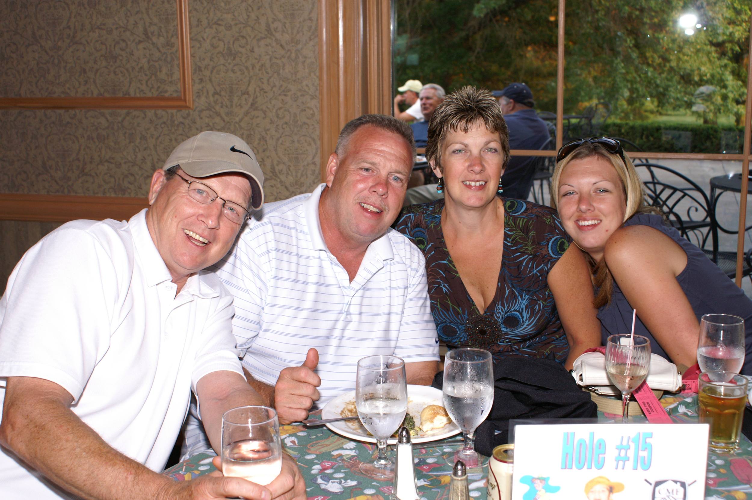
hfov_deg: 43.6
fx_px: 939
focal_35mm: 45
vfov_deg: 29.8
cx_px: 376
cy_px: 250
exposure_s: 1/60
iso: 400
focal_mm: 30
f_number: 5
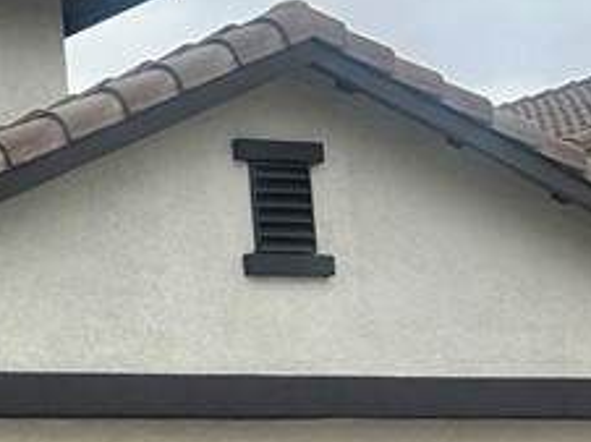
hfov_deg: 13.8
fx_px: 2012
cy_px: 358
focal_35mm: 118
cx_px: -651
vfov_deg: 12.5
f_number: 1.5
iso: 50
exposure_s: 1/4274
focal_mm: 5.7
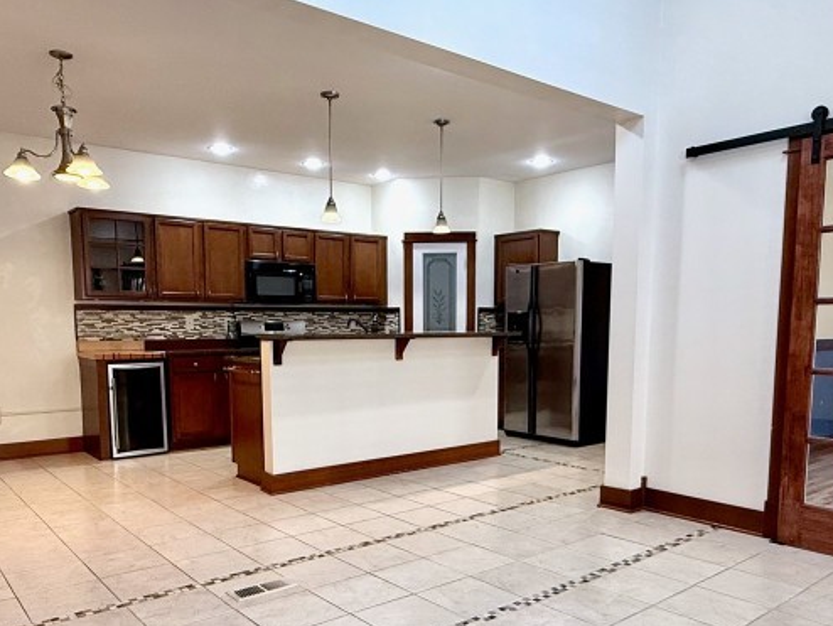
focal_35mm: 29
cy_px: 403
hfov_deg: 61.6
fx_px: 698
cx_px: 416
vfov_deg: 47.7
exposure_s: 1/120
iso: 250
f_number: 2.2
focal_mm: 2.22
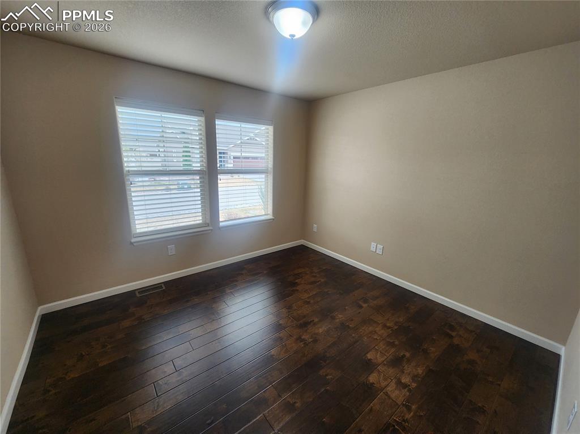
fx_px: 218
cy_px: 217
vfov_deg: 89.9
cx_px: 290
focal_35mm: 13
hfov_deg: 106.2
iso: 200
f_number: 2.2
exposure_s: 1/60
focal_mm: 2.2
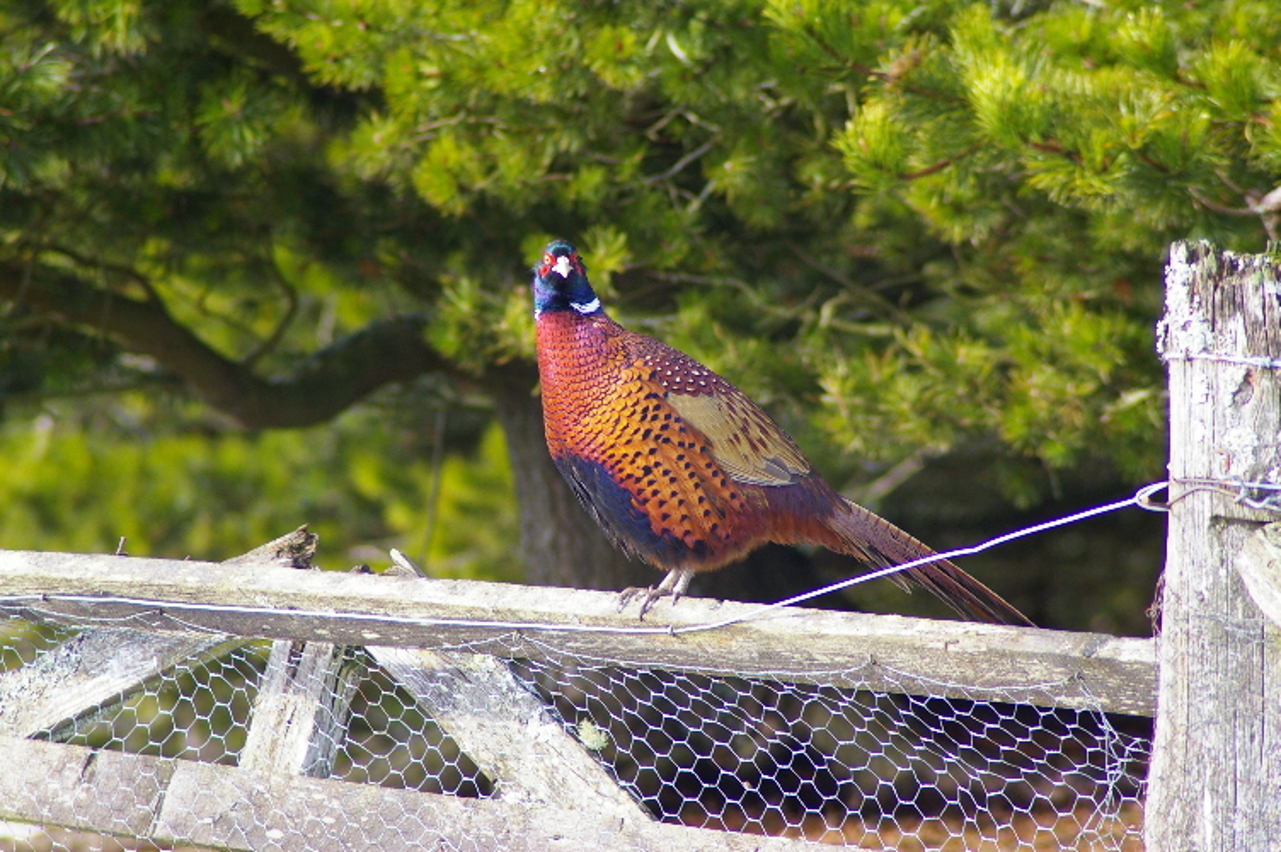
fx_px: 15998
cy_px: 426
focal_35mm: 450
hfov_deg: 4.6
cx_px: 640
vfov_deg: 3.0
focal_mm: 300
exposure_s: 1/125
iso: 400
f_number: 8
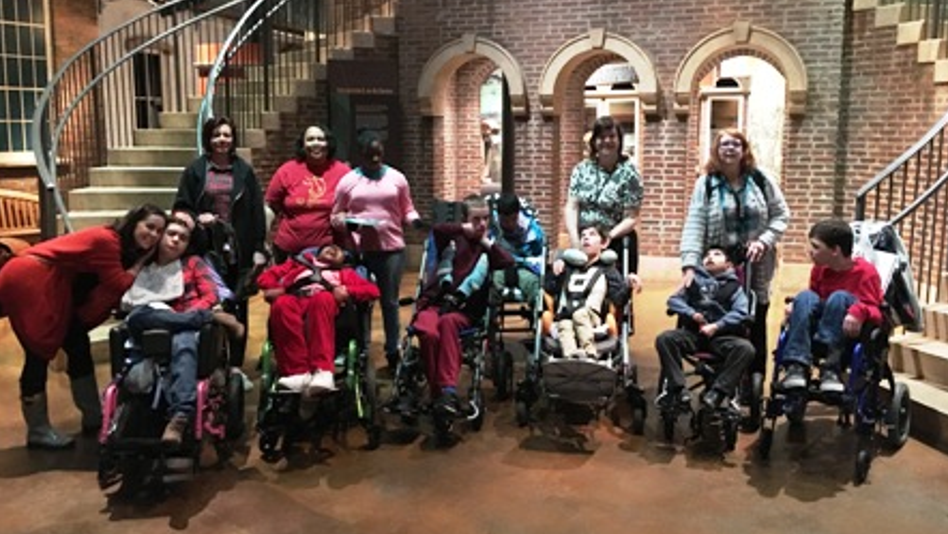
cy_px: 227
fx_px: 805
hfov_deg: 61.0
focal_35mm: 32
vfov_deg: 36.6
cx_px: 476
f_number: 2.2
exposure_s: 1/15
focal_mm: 4.15
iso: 320
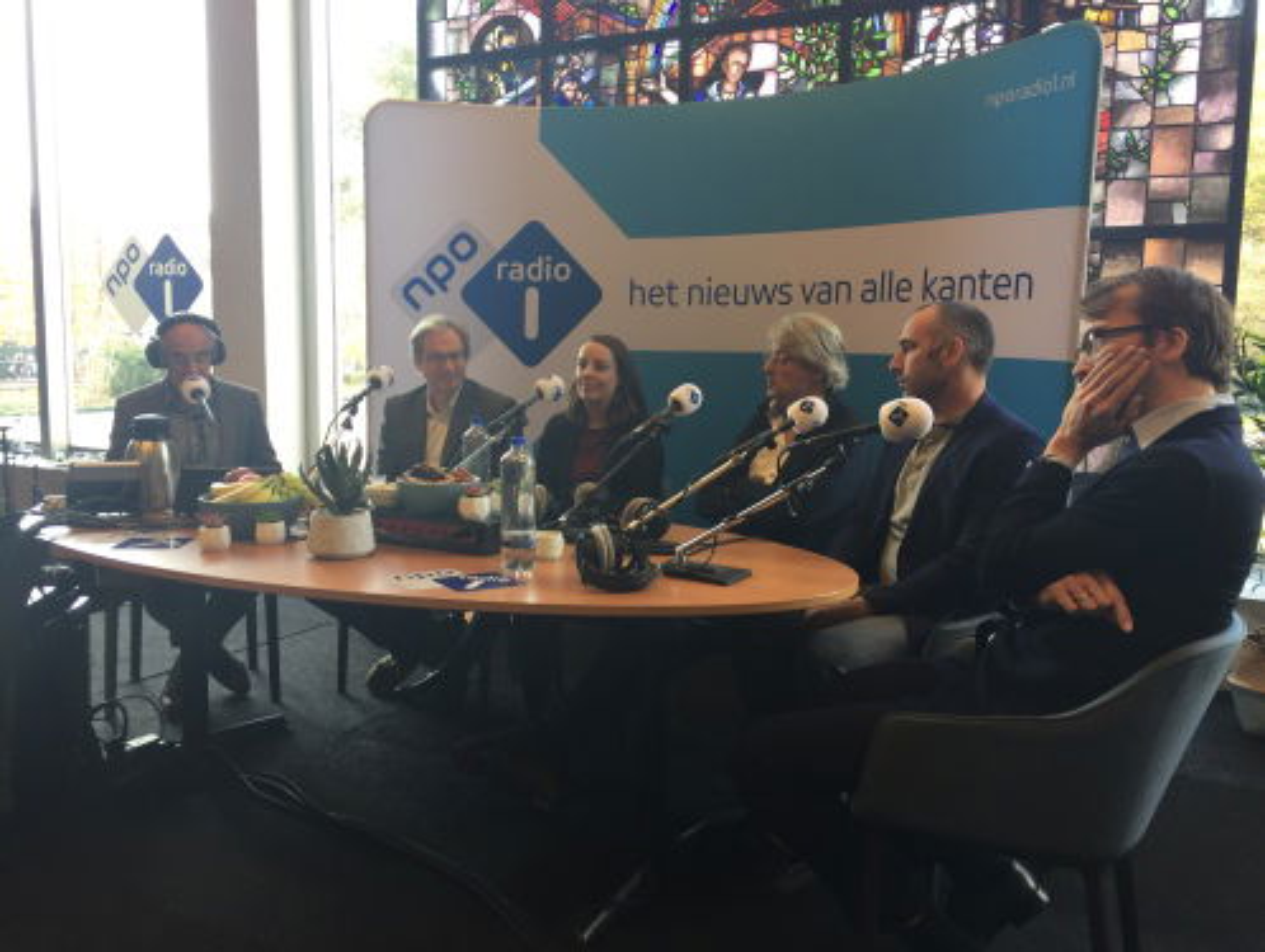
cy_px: 476
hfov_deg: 61.6
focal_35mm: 29
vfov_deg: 48.3
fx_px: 1061
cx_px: 632
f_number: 2.2
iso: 40
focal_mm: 4.15
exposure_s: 1/50
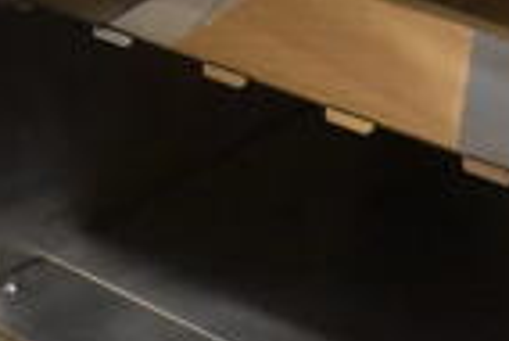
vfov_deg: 11.4
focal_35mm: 116
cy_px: 499
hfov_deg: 15.3
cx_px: 903
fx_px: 1642
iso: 4500
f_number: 3.5
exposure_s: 1/125
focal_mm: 18
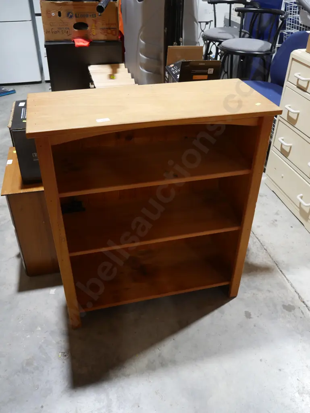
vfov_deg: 59.9
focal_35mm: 30
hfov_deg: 46.8
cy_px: 206
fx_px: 358
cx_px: 155
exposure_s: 1/60
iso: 400
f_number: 3.6
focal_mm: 15
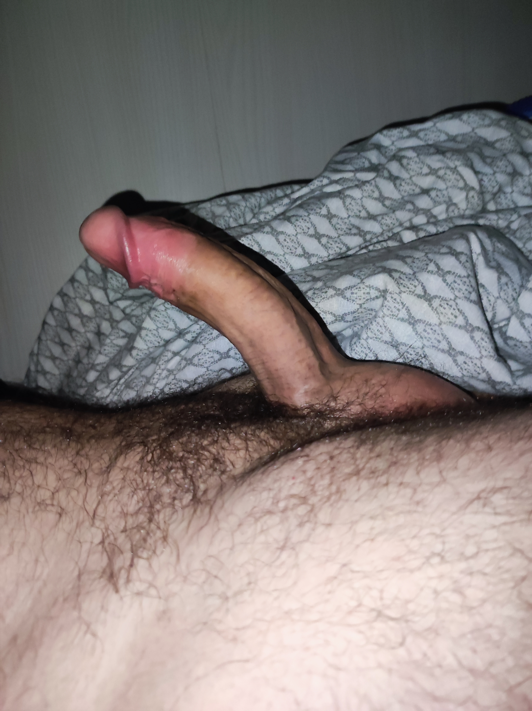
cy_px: 356
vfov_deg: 69.4
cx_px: 266
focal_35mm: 25
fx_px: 513
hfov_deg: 54.8
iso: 1207
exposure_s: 1/25
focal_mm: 4.7
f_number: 1.79
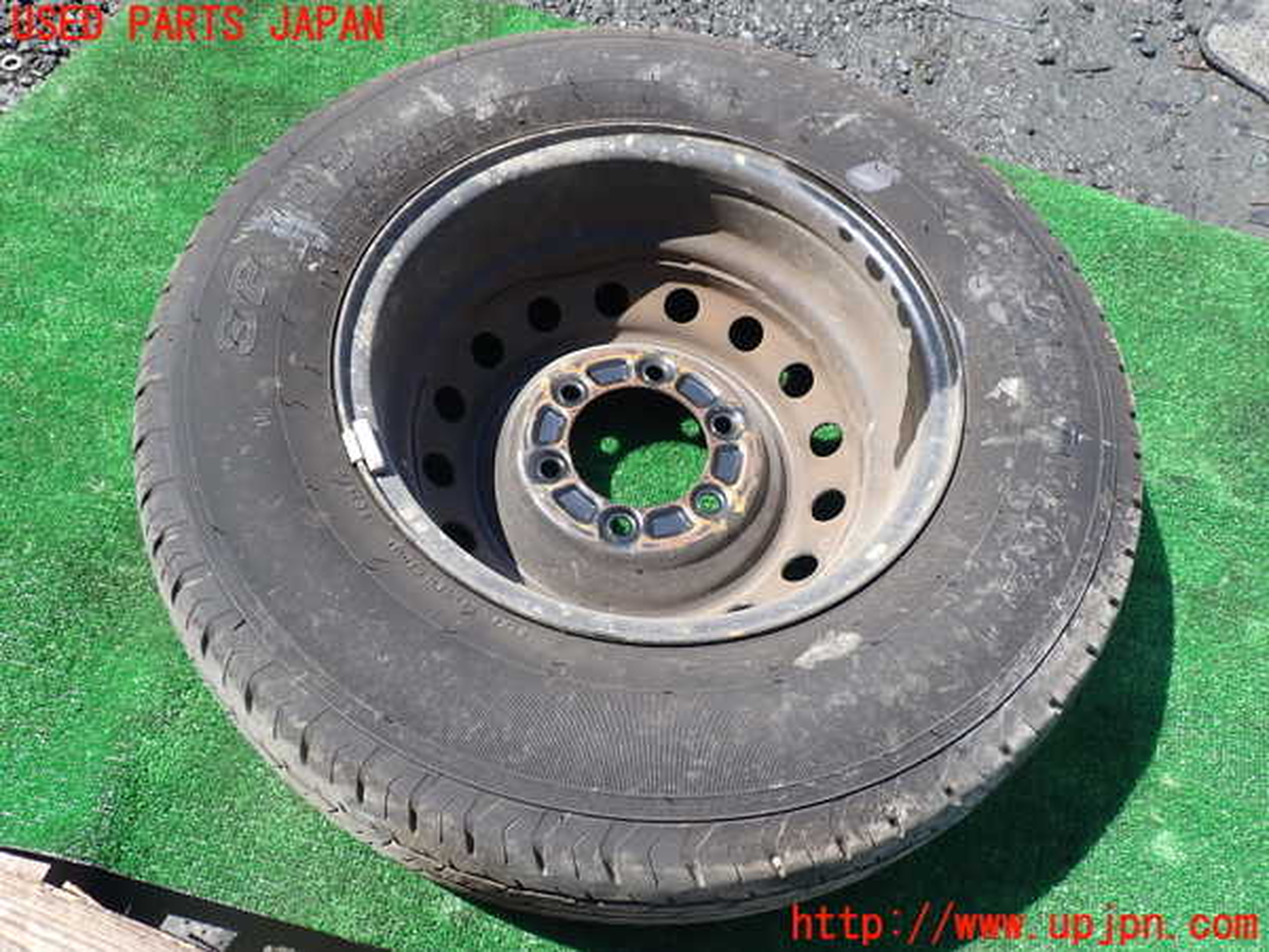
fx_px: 1100
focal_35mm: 30
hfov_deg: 60.0
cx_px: 634
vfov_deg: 46.8
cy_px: 476
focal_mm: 5.4
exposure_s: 1/400
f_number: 3.2
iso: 100
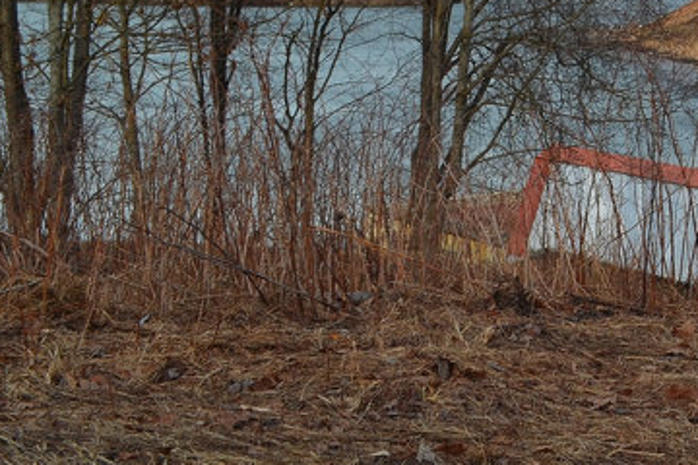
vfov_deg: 11.8
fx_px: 2133
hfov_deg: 16.4
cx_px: 1140
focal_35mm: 110
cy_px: -289
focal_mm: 22
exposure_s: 1/250
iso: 100
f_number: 8
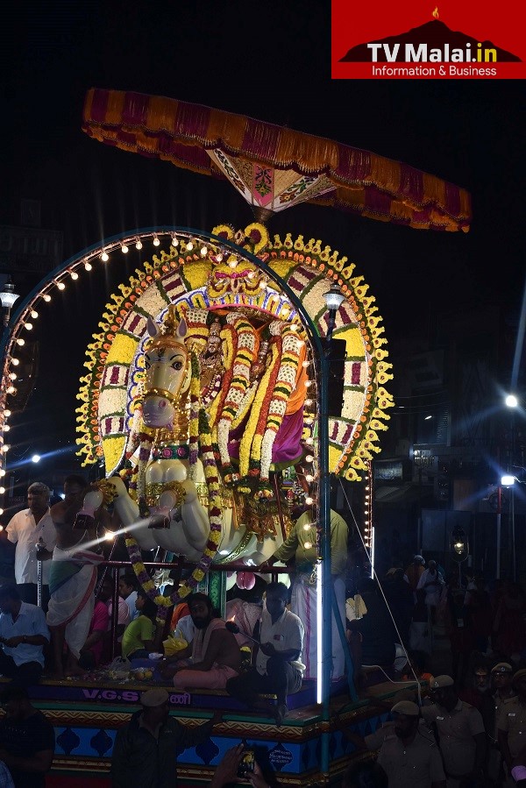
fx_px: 1642
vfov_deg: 27.0
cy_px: 394
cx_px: 263
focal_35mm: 75
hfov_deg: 18.2
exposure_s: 1/200
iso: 500
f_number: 8
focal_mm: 50
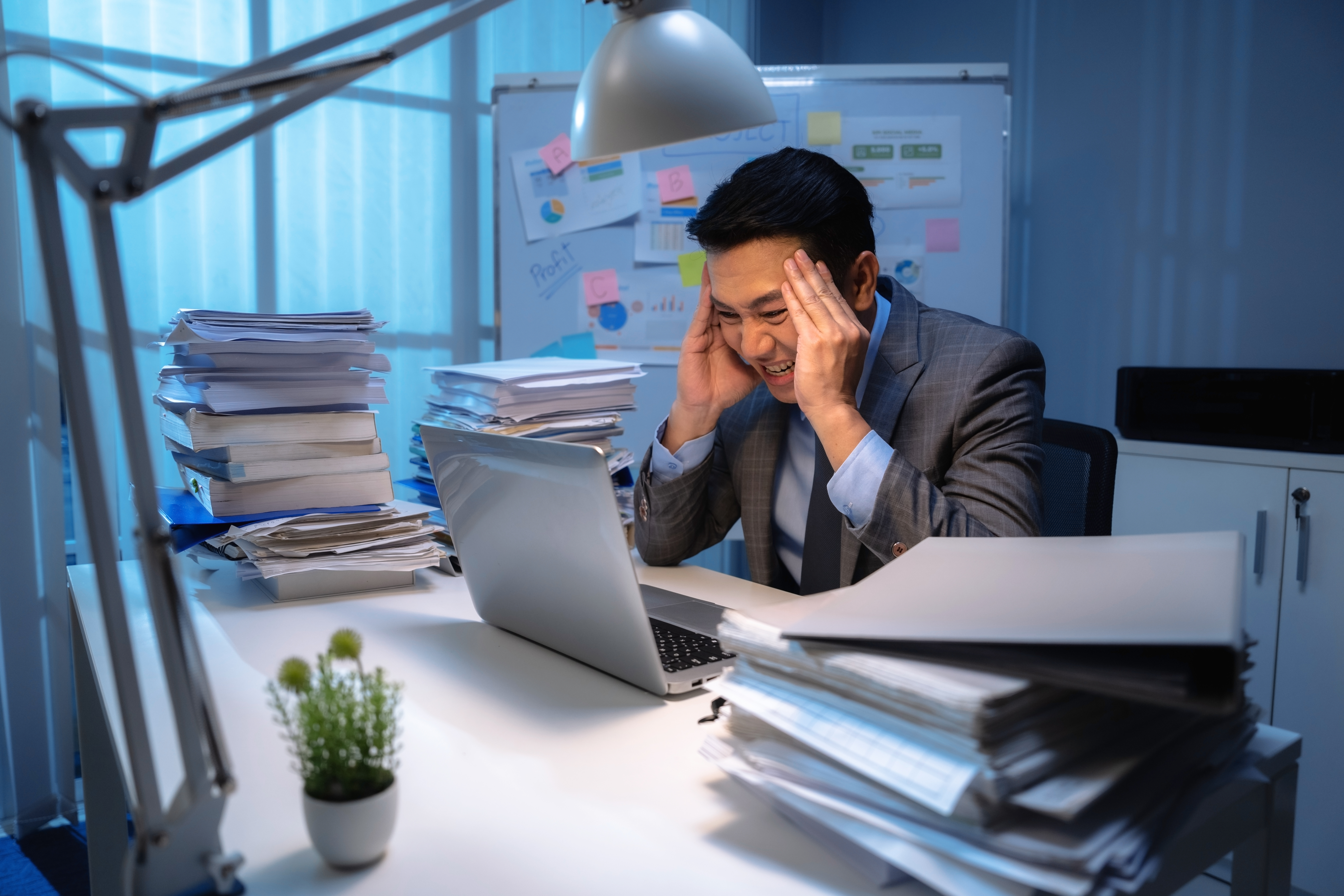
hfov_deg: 73.7
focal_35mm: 24
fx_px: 896
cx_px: 672
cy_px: 448
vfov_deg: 53.1
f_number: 2.8
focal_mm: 24
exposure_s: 1/125
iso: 400
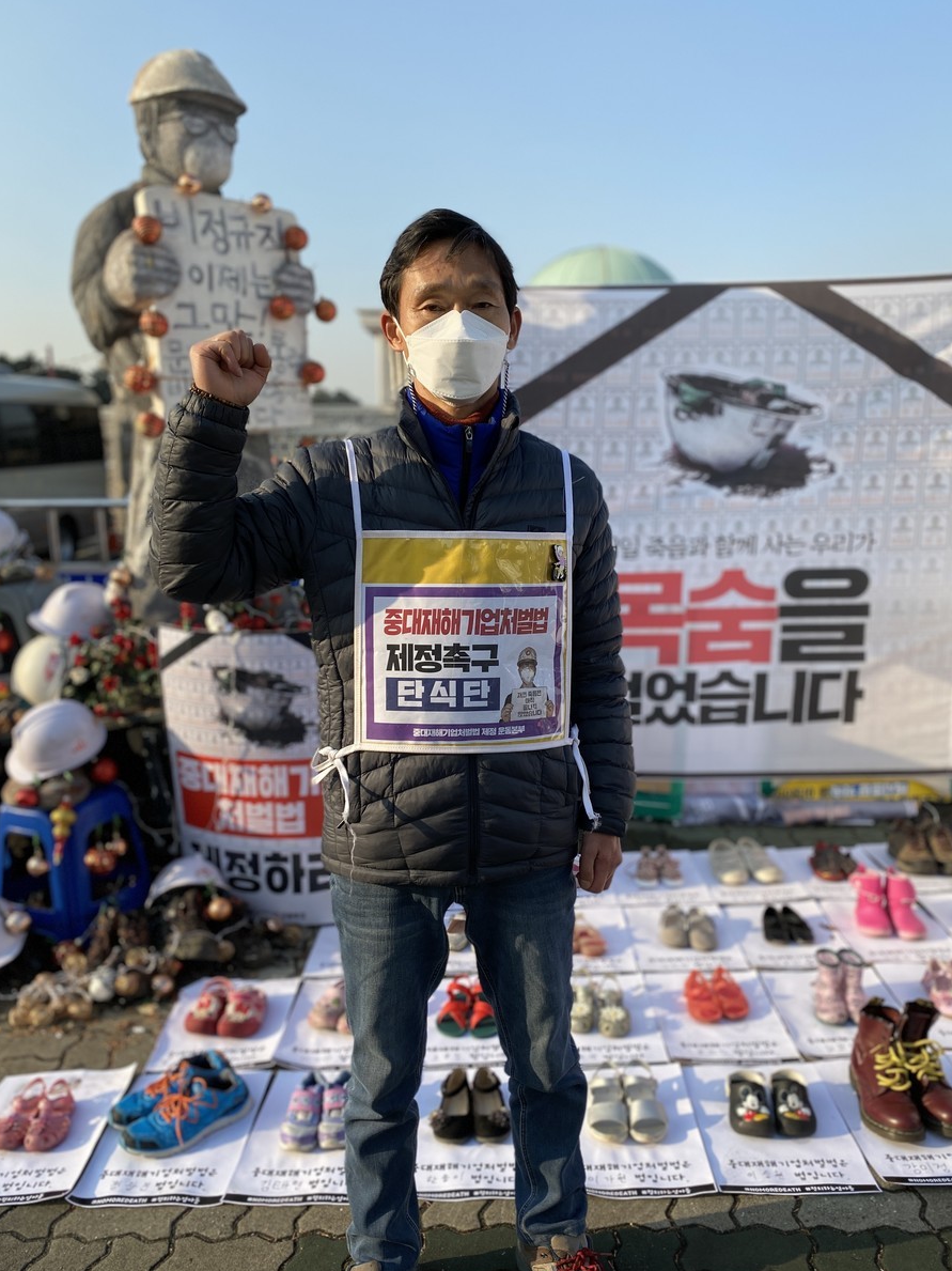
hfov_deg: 49.7
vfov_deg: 63.4
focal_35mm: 28
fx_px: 1027
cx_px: 509
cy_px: 665
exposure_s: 1/1961
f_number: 1.8
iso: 32
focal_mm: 4.25
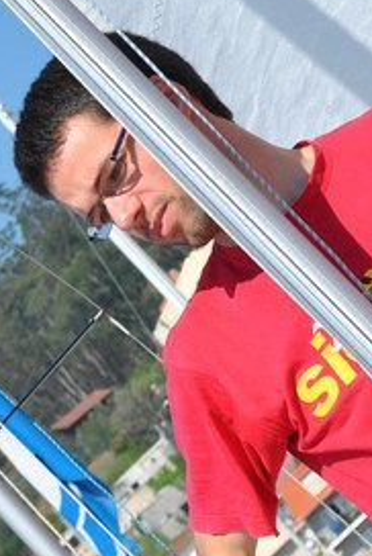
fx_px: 3973
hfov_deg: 5.4
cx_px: 72
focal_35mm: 257
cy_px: 67
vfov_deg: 8.0
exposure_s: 1/320
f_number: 9
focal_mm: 52
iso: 100
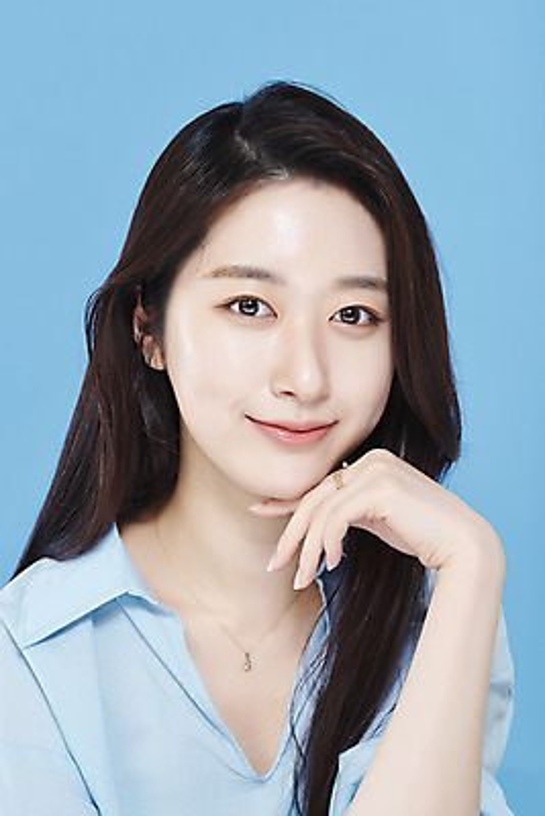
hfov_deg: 13.1
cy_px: 408
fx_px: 2382
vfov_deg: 19.4
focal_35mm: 105
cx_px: 272
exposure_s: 1/125
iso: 64
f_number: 11
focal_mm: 105
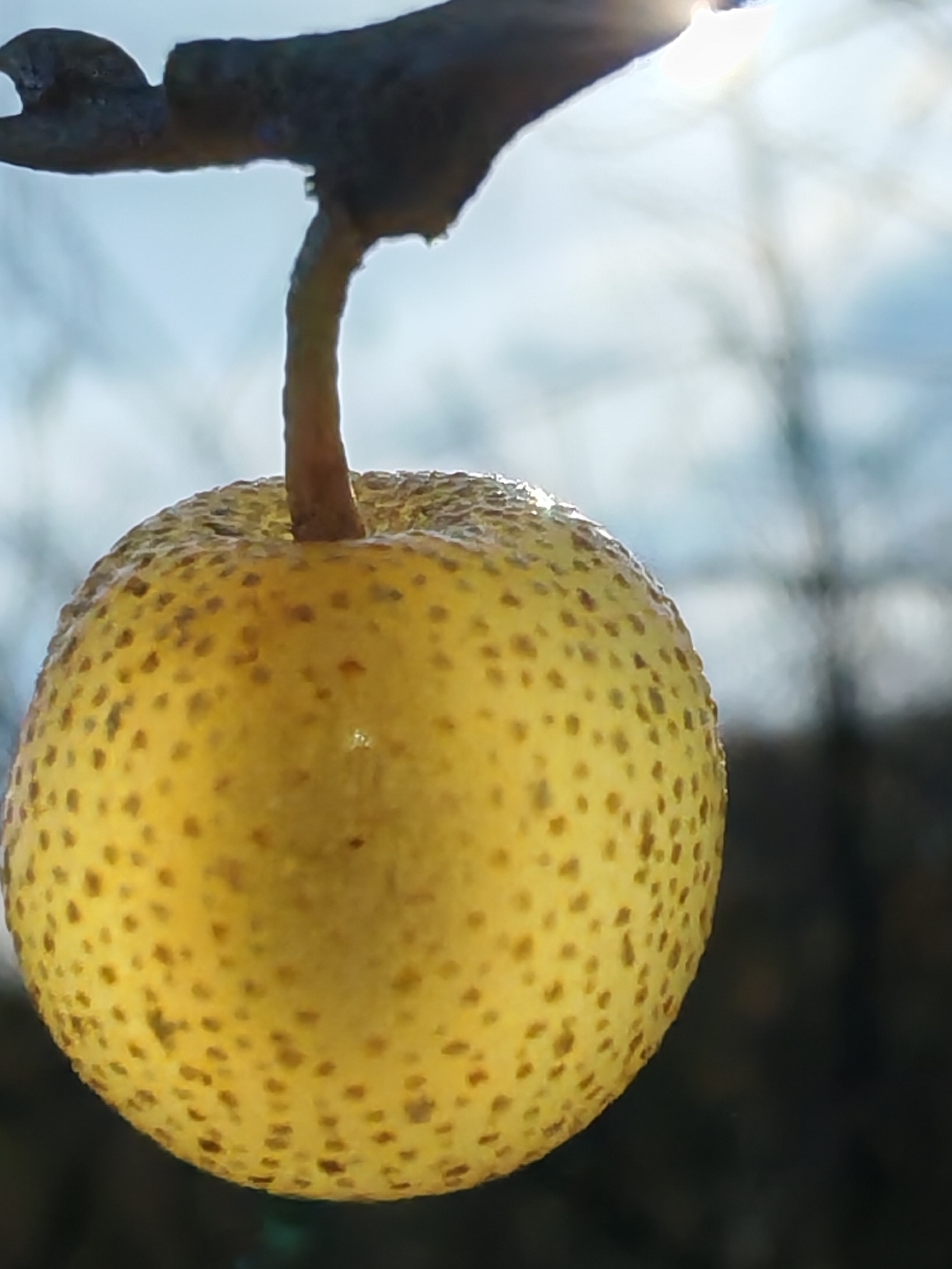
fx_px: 2236
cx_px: 459
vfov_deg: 31.7
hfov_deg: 24.0
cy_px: 663
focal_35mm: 61
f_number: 2.2
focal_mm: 1.96
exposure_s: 1/8600
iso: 50
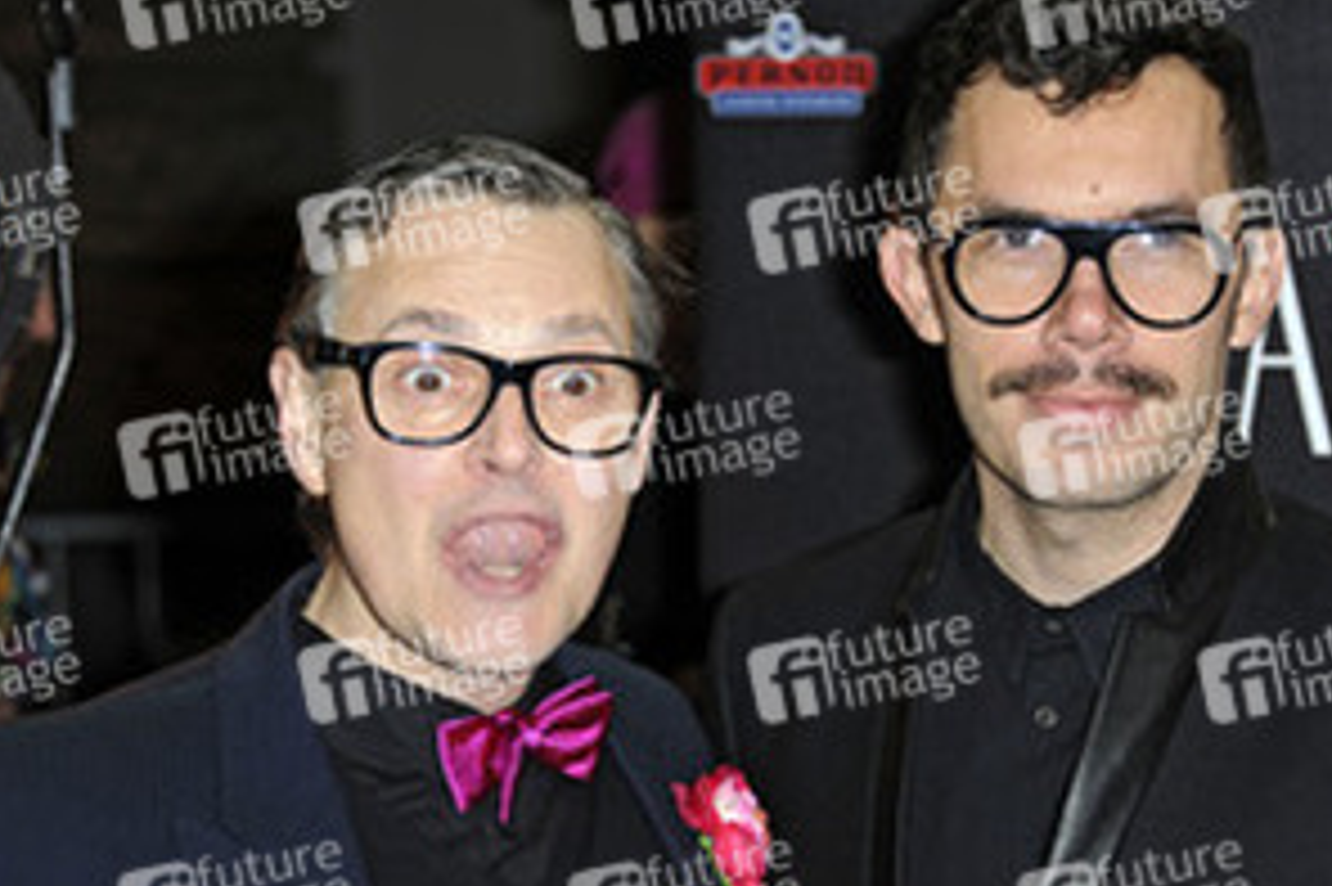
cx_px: 745
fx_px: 6545
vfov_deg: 7.7
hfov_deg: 11.6
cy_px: 558
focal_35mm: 177
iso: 500
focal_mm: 116
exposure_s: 1/160
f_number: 5.6
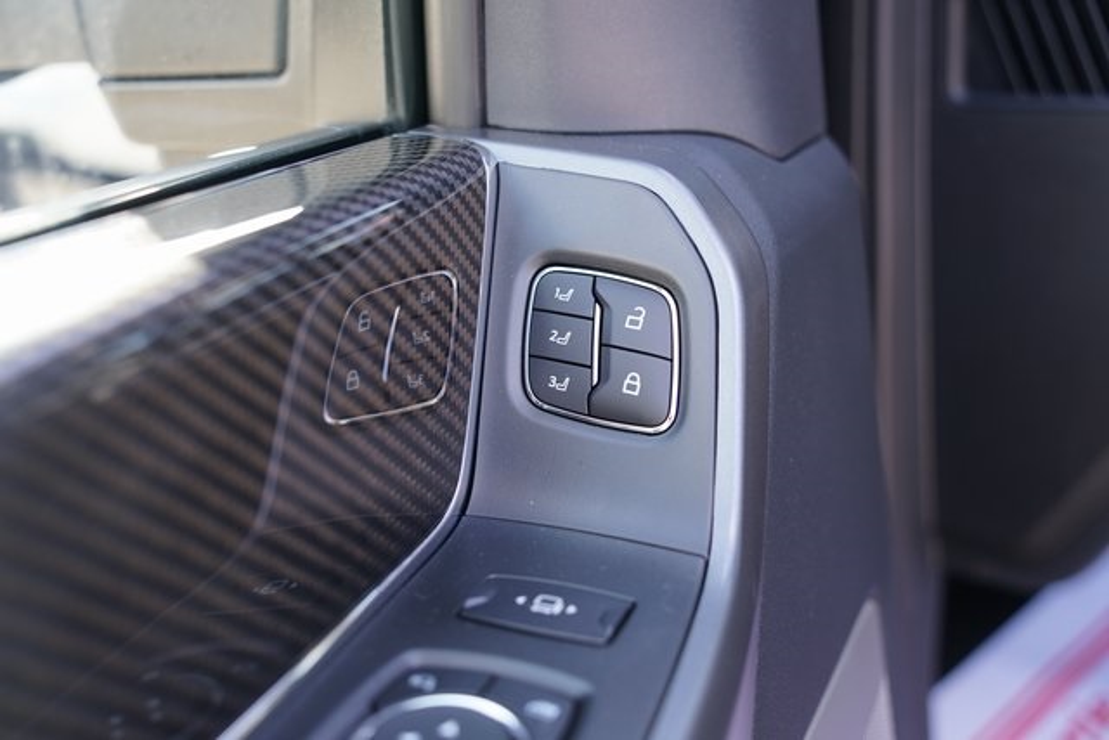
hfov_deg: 45.4
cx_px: 554
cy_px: 370
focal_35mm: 43
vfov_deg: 31.2
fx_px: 1325
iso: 125
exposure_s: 1/60
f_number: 4
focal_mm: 43
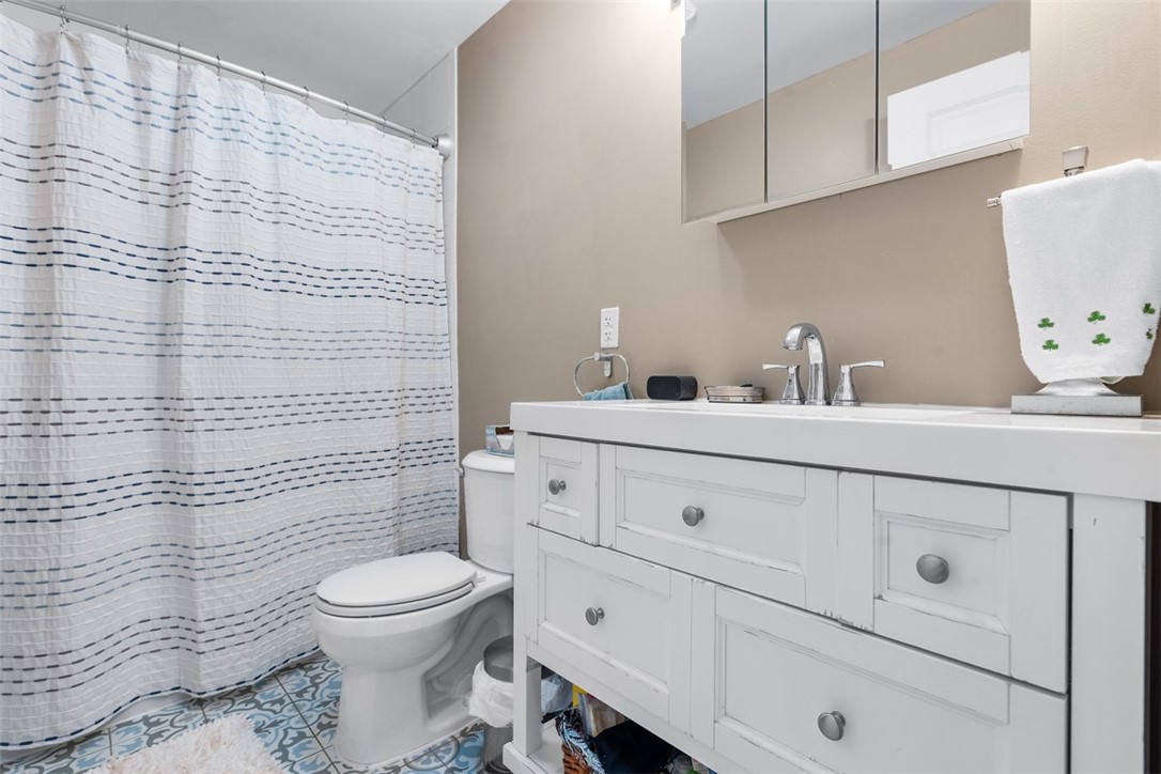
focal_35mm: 16
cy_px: 387
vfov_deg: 73.7
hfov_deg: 96.7
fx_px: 516
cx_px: 580
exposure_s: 1/2
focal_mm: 16
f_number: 8
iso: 400
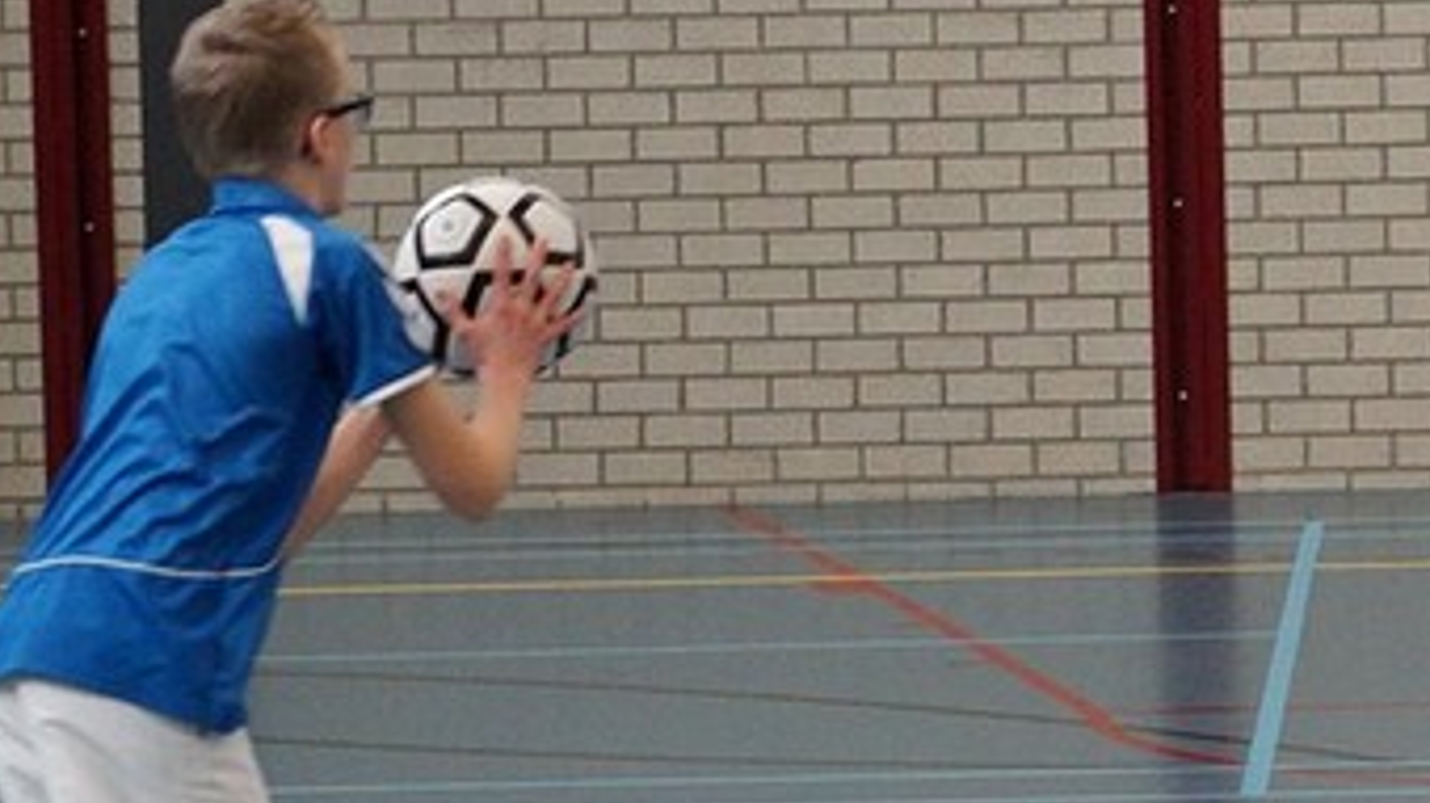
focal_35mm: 166
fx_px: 6276
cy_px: 256
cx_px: 1729
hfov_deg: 12.7
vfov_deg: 7.3
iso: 1000
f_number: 4
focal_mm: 35
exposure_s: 1/250
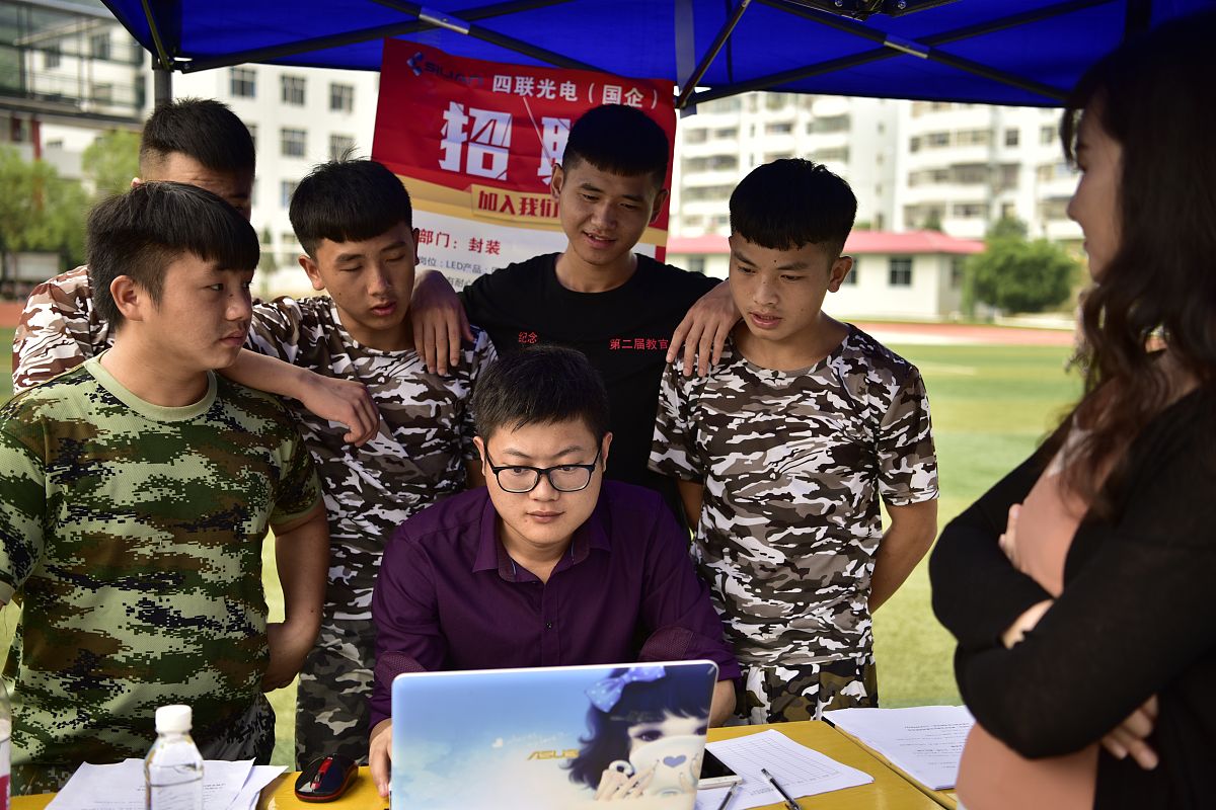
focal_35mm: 40
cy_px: 405
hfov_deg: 48.5
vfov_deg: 33.4
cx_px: 608
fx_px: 1351
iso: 100
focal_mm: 40
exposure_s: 1/500
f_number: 2.8
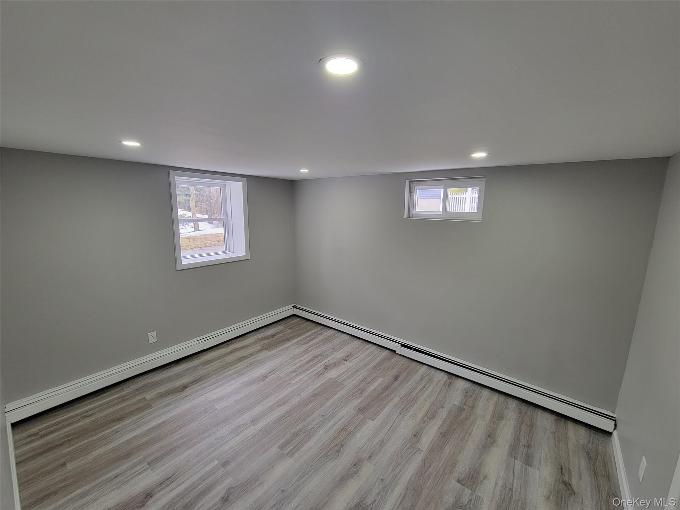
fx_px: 255
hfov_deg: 106.2
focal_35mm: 13
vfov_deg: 89.9
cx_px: 340
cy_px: 255
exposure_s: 1/60
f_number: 2.2
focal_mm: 2.2
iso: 100
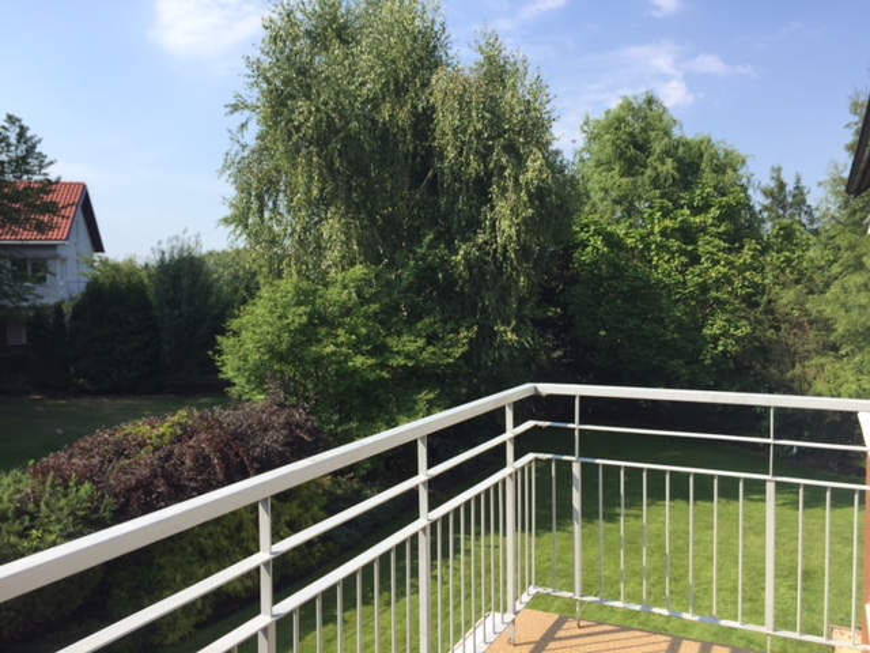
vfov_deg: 48.2
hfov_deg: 61.7
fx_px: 729
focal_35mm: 29
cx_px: 435
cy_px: 326
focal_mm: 4.15
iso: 32
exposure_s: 1/1068
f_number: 2.2
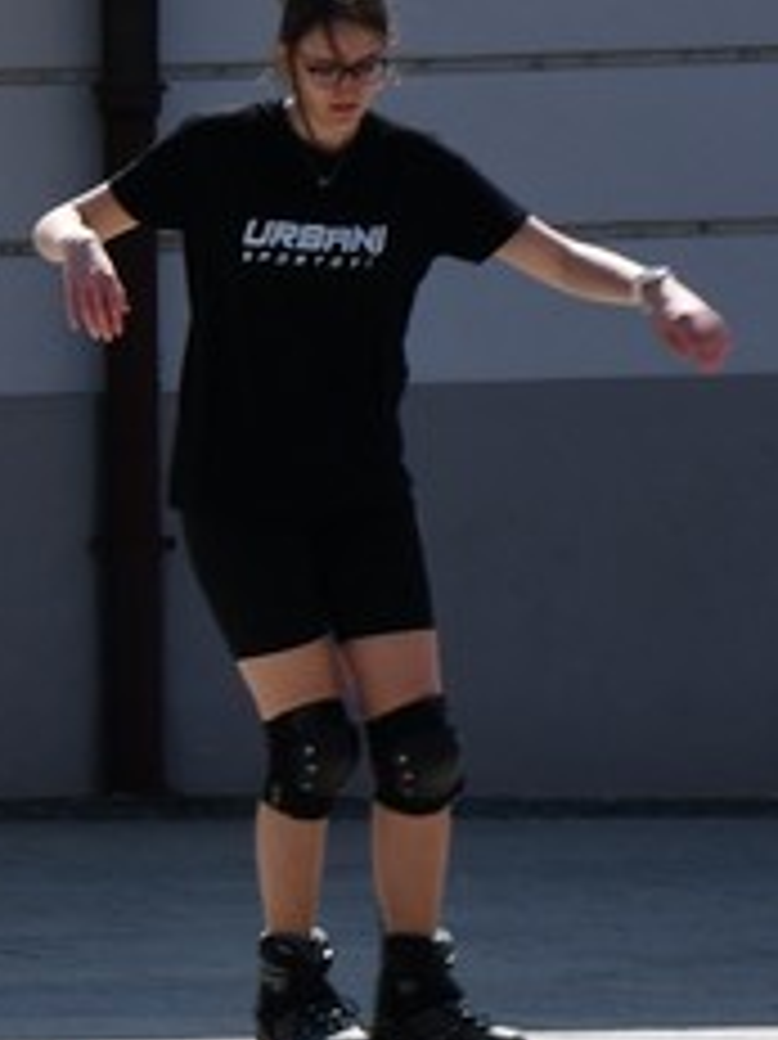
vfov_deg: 3.3
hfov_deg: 2.4
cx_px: -1255
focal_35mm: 606
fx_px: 18177
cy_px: 705
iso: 100
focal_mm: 95
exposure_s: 1/250
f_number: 11
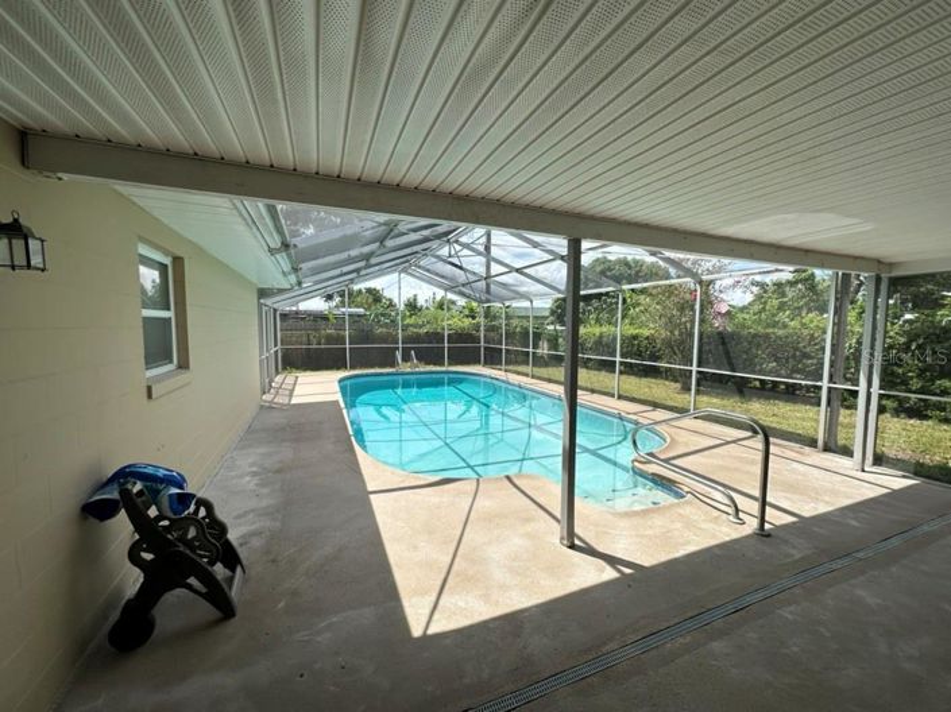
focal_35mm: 14
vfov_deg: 85.6
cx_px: 476
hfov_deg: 102.1
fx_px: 384
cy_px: 356
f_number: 2.2
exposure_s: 1/1276
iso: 40
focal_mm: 2.22
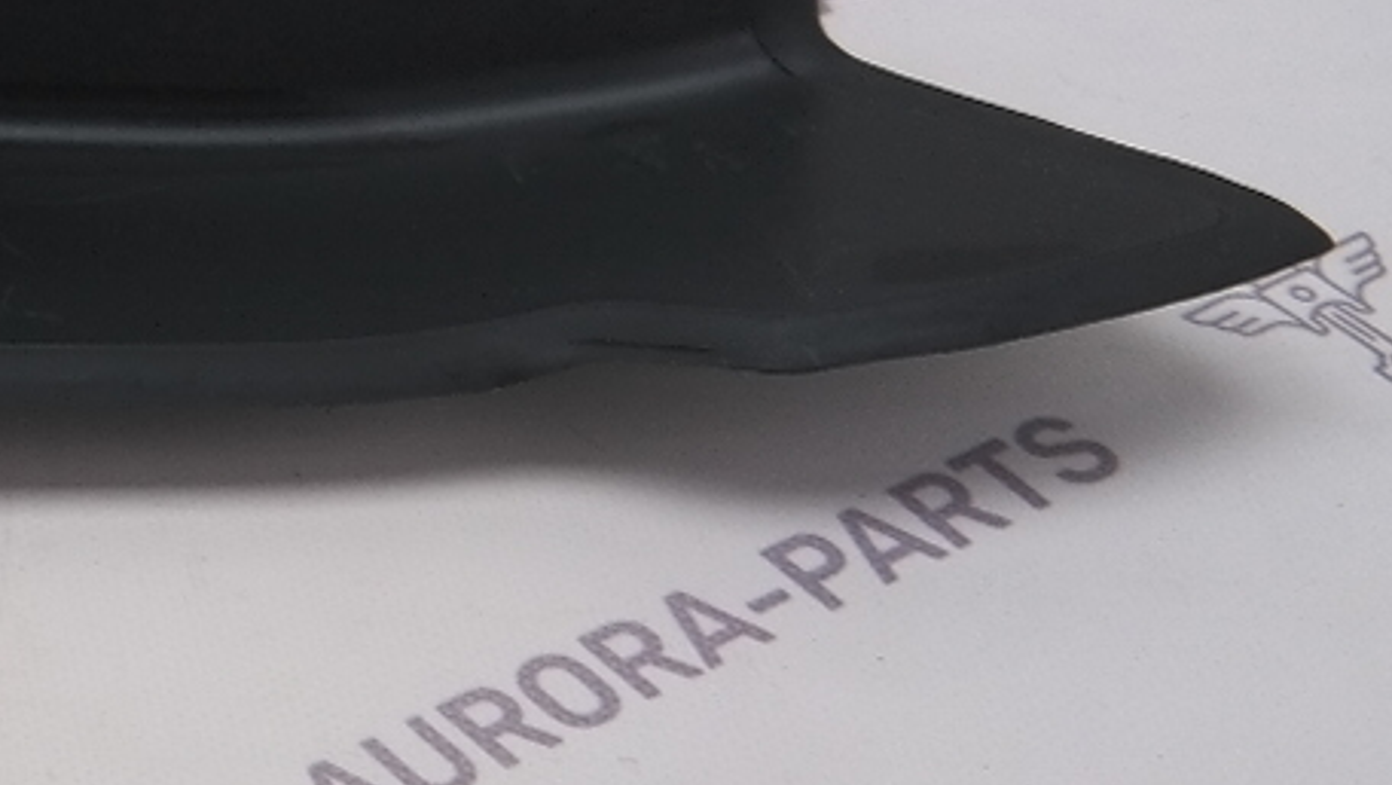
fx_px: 4394
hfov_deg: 15.4
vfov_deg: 10.1
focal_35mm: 119
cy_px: -113
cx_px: -1148
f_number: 3.5
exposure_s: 1/80
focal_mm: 20
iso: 100
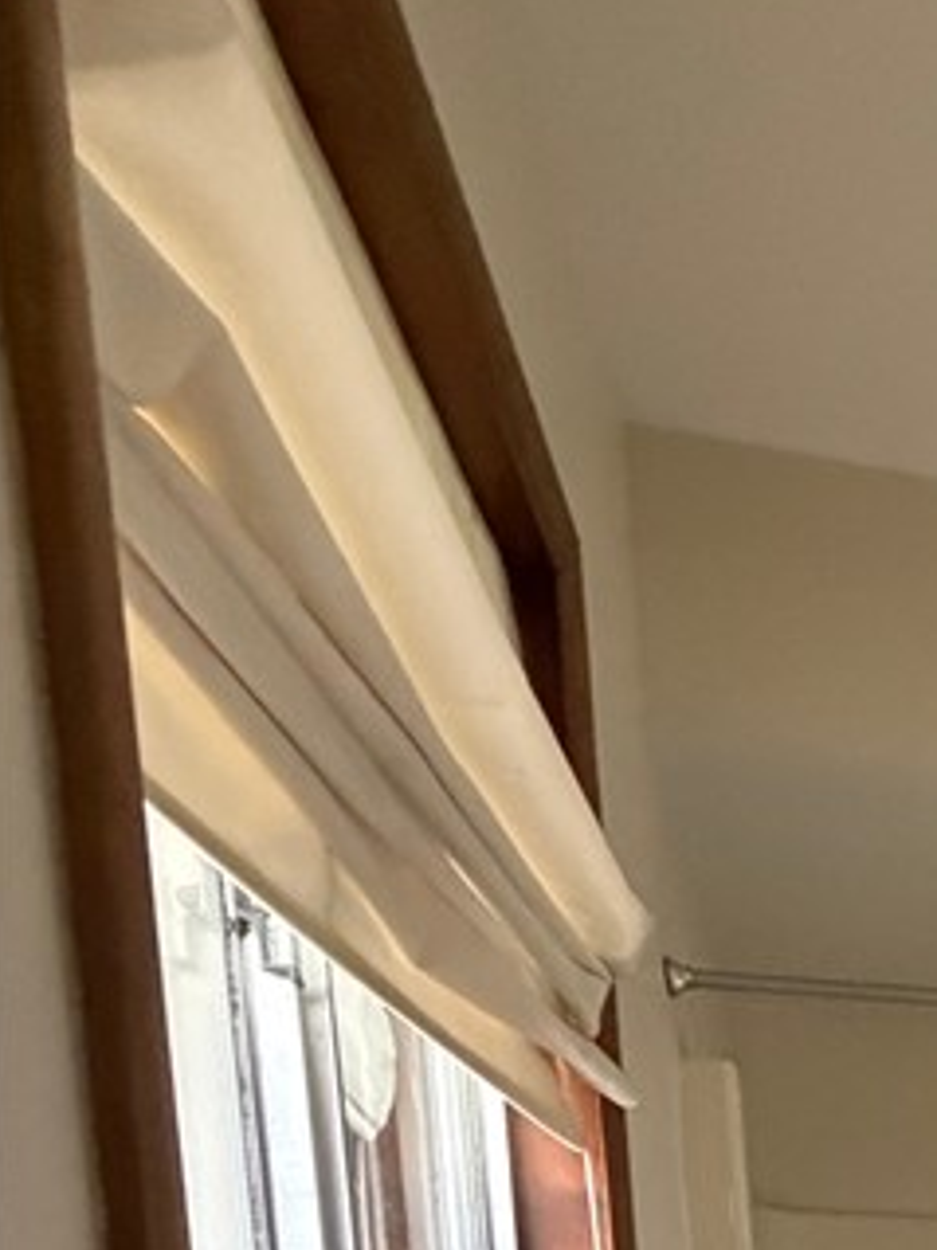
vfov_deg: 30.7
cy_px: 1705
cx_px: 1494
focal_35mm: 45
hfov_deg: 23.7
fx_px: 1625
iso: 640
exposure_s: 1/60
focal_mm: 2.22
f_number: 2.2
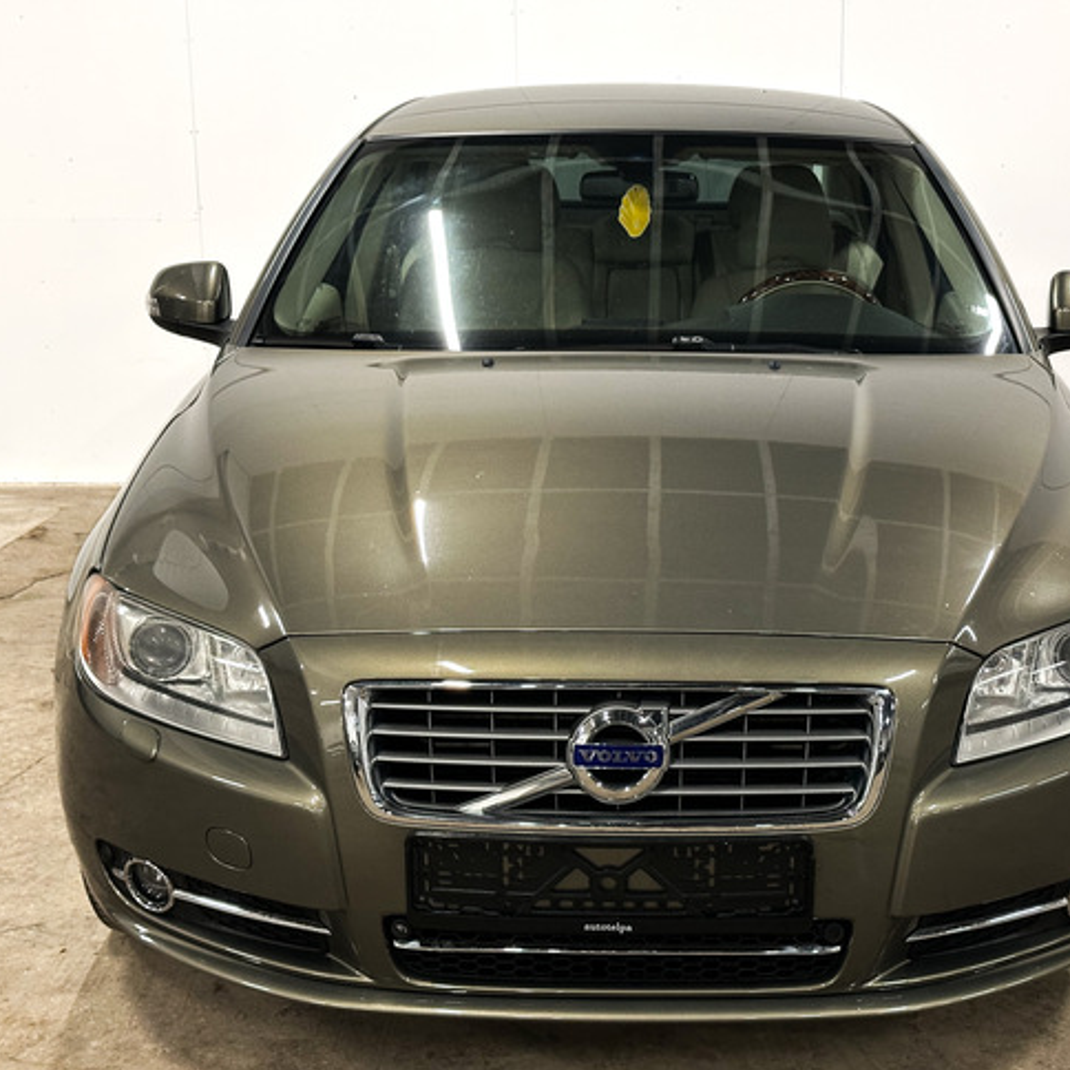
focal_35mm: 57
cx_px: 637
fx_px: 1993
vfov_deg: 30.0
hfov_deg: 30.0
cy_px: 537
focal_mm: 6.86
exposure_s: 1/50
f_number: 1.8
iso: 250
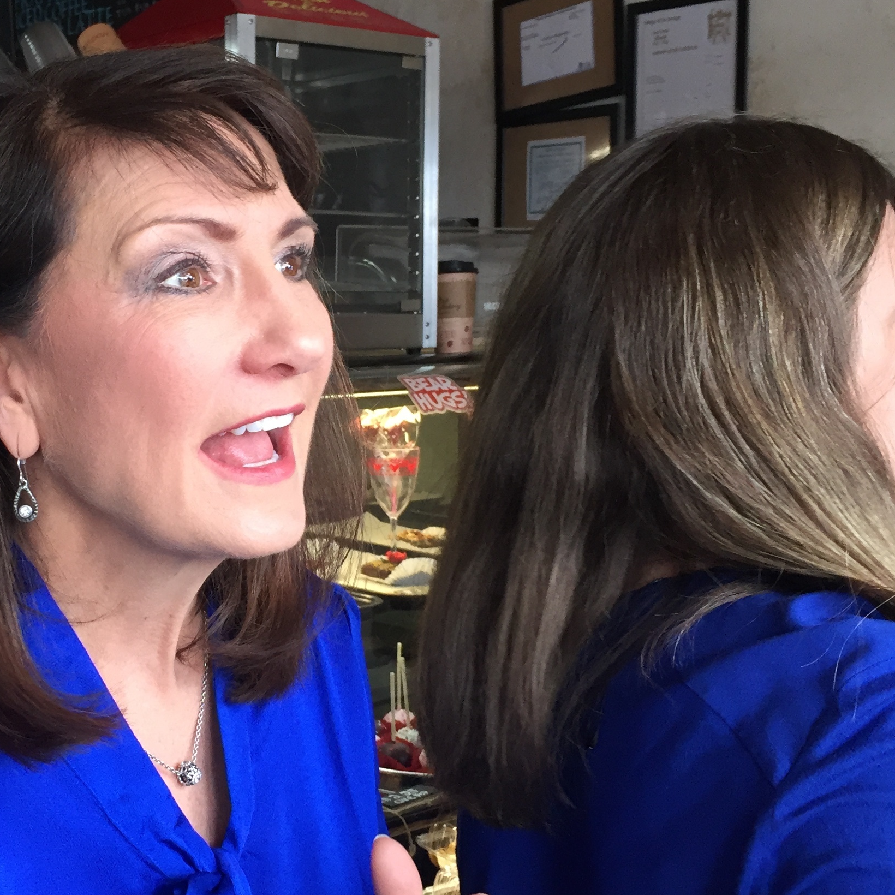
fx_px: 1492
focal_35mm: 51
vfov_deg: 33.4
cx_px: 211
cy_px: 416
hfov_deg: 32.7
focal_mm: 4.15
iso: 40
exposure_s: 1/30
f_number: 2.2
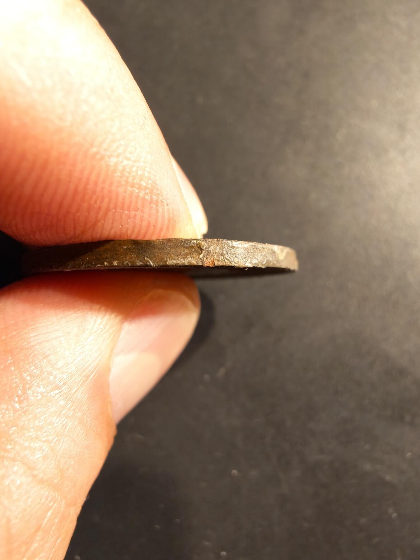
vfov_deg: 73.9
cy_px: 280
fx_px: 372
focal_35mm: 23
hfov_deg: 58.9
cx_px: 210
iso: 200
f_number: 2
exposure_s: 1/70.9
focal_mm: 2.32
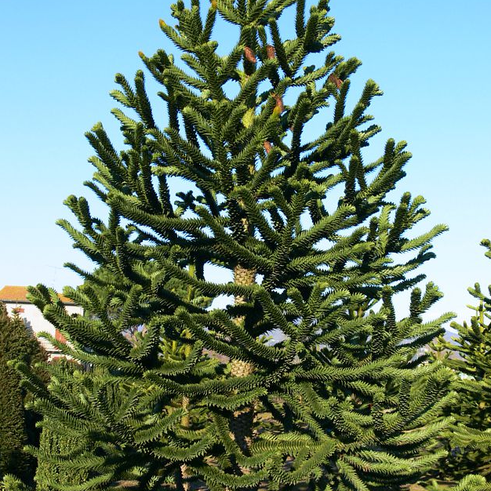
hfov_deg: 40.0
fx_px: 674
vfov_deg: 40.0
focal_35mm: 42
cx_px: 249
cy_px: 260
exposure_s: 1/125
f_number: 5.6
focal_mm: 7.4
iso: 80
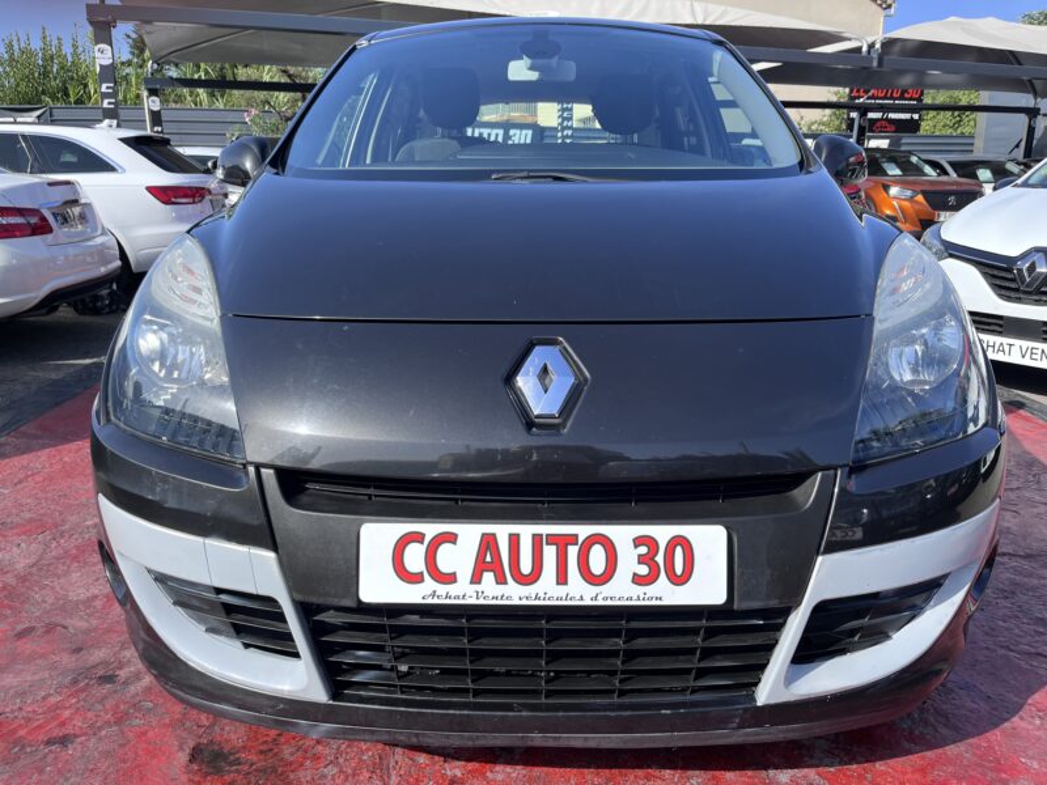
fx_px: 786
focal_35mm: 26
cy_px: 392
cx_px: 524
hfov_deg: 67.3
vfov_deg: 53.1
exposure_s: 1/1279
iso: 50
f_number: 1.6
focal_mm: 5.1
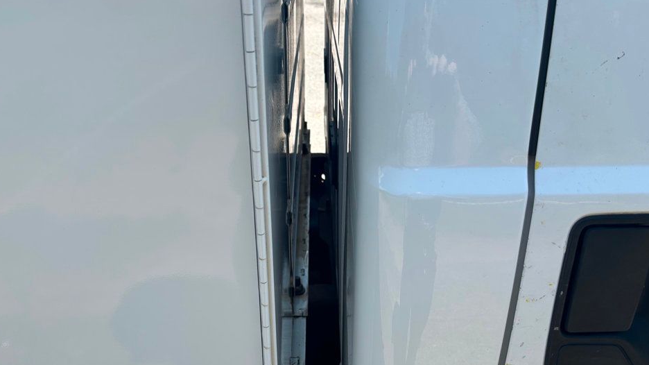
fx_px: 533
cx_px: 302
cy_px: 236
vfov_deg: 37.4
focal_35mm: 31
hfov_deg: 62.6
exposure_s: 1/1869
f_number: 1.5
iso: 50
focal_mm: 5.7
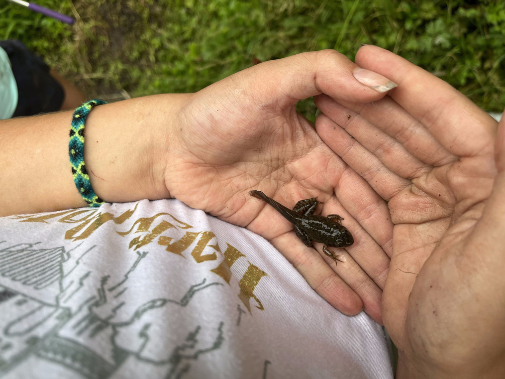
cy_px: 190
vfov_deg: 53.1
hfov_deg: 67.3
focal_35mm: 26
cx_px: 252
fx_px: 379
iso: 40
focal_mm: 5.1
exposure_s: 1/184
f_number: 1.6
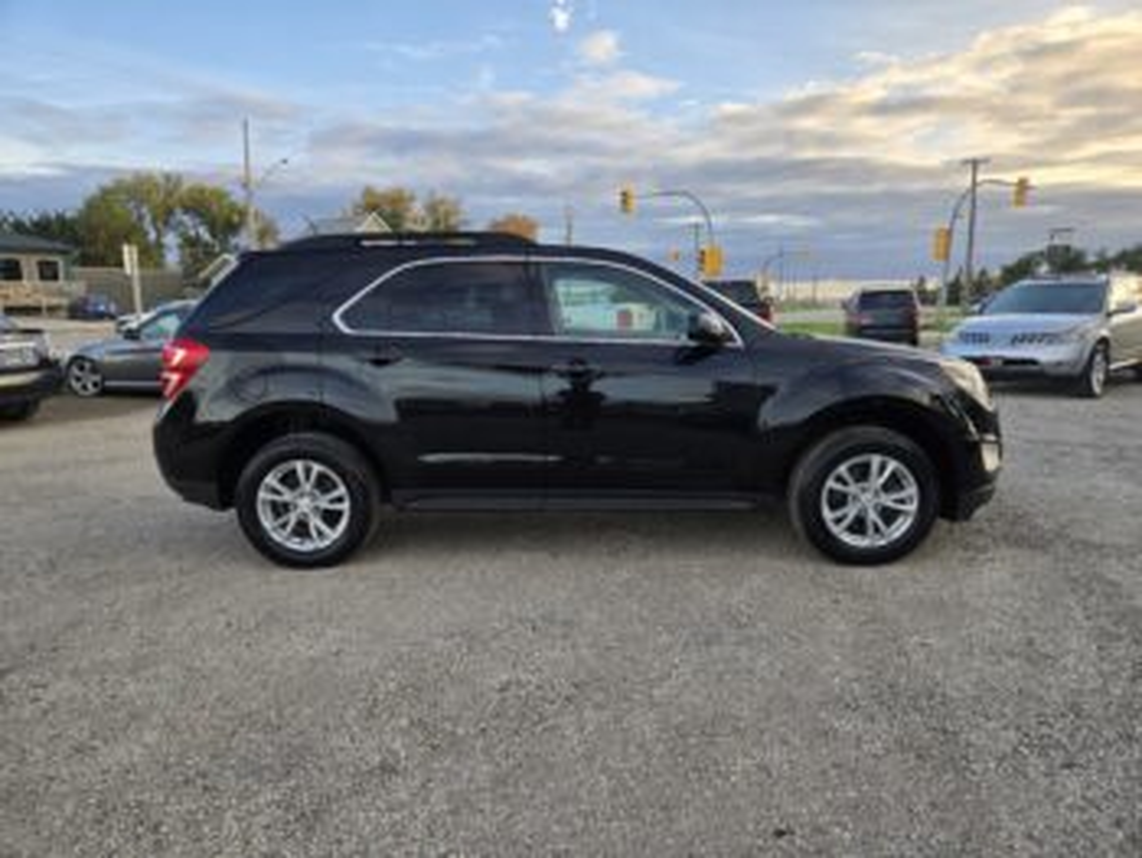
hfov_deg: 73.9
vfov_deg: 58.9
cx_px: 571
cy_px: 429
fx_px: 759
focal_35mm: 23
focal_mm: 5.4
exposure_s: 1/1047
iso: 80
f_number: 1.8
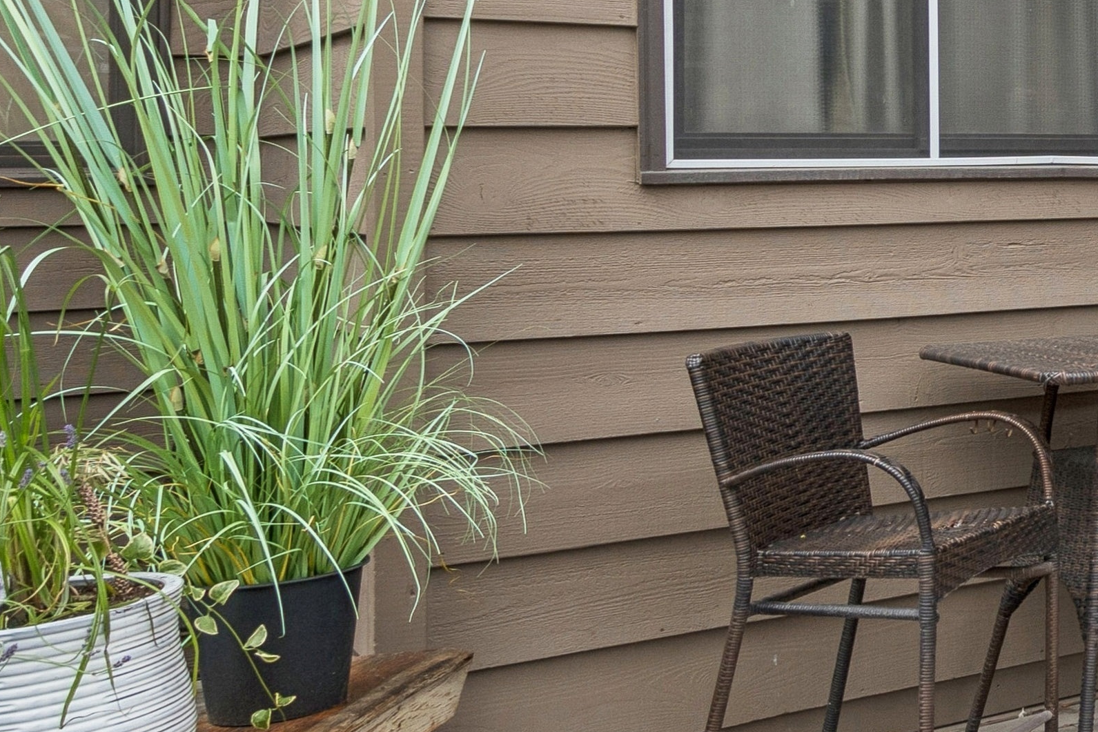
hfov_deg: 25.1
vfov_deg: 23.7
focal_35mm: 56
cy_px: 108
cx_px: 1725
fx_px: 1708
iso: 100
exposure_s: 1/400
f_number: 6.3
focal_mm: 11
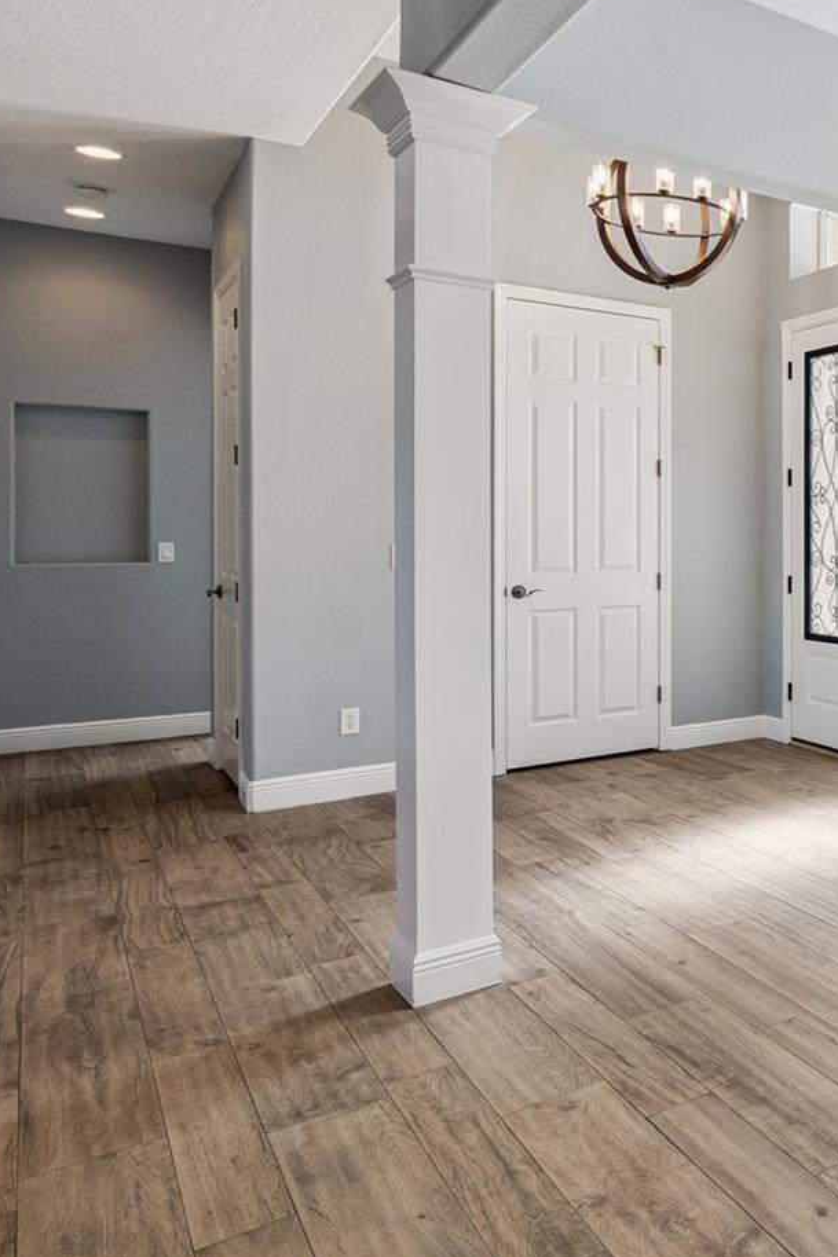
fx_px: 978
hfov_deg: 35.0
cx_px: 1042
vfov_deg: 65.1
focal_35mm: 28
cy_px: 535
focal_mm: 16
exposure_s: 1/125
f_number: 10
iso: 800
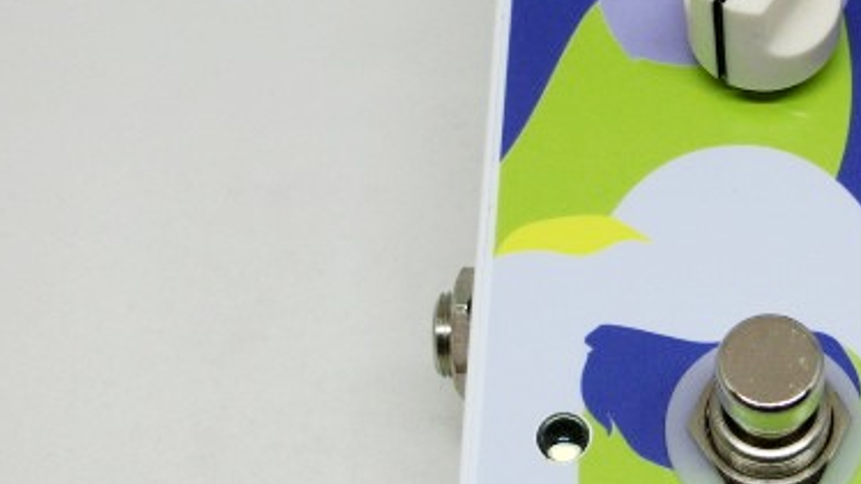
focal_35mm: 84
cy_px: 244
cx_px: 732
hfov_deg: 24.7
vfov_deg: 14.4
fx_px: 1917
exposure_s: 1/125
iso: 125
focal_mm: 8
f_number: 4.4
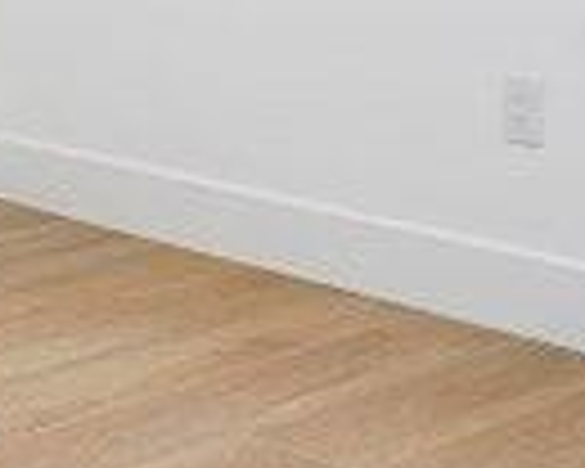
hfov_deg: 18.6
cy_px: -144
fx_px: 1679
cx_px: -133
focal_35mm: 97
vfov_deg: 15.1
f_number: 9
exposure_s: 1/13
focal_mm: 14
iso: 400
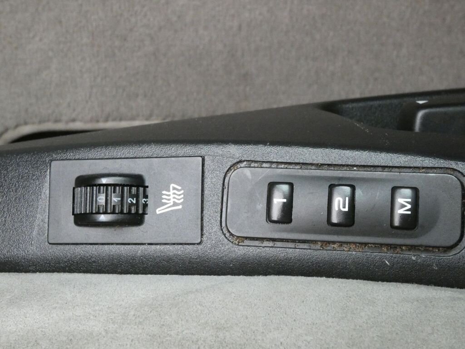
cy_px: 174
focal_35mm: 50
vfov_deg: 29.1
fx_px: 672
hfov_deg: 38.2
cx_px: 232
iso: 1250
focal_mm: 9
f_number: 5.6
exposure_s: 1/80
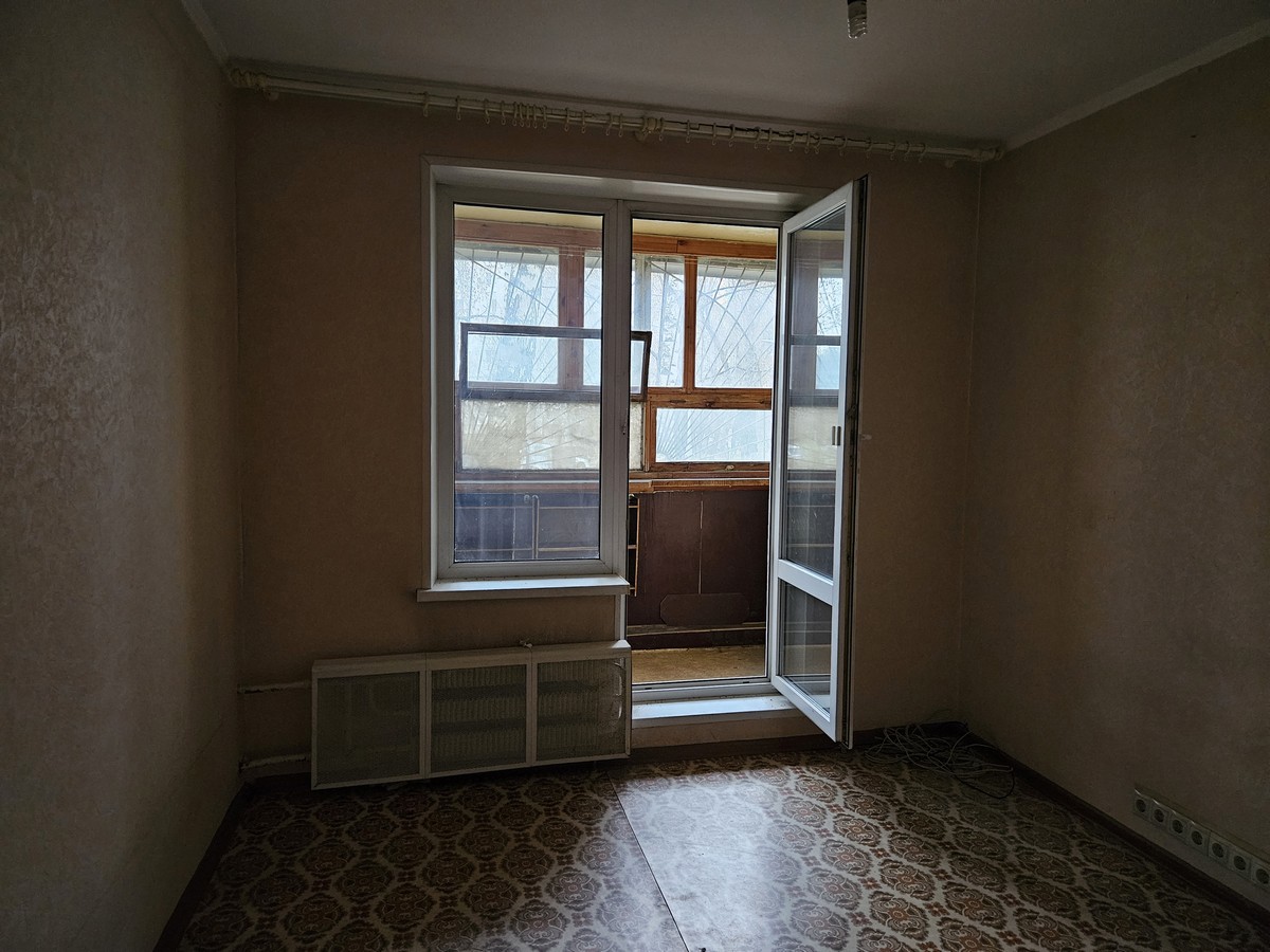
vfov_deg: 58.9
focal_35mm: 23
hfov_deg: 73.9
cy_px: 476
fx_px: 844
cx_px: 635
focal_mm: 5.4
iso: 640
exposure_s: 1/33.3
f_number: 1.8
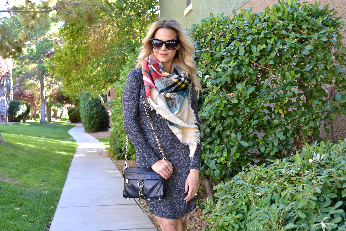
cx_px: 173
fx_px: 490
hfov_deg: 38.9
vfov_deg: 26.5
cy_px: 116
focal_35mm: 51
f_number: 5.6
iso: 800
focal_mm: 34
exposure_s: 1/125
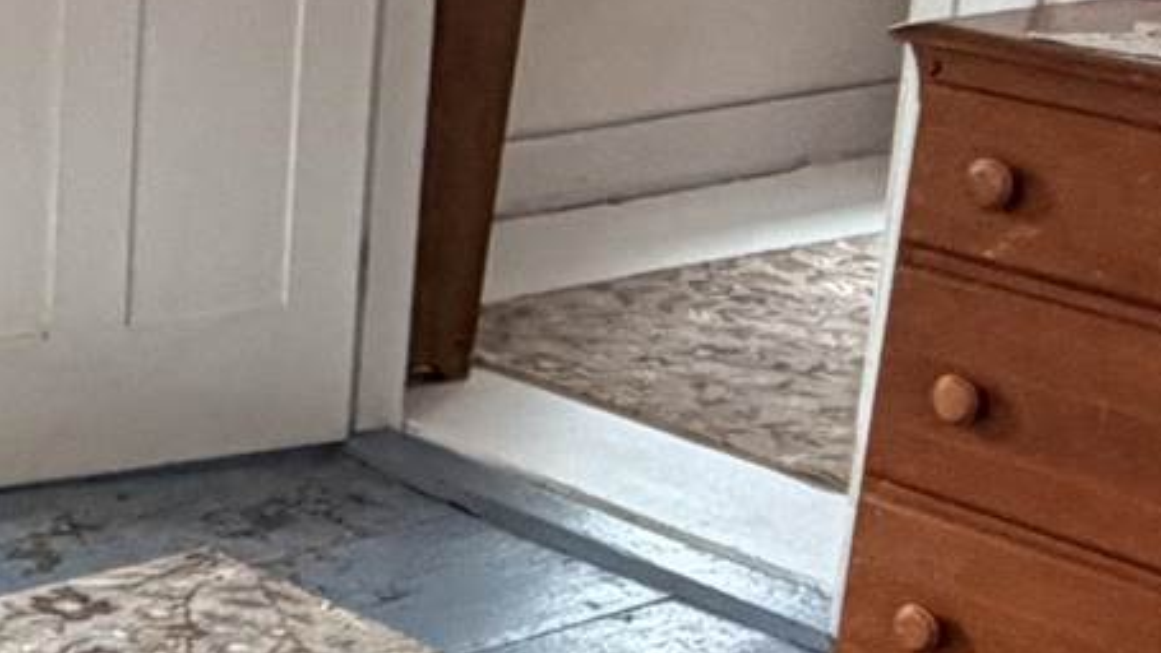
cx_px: -373
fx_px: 3171
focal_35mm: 103
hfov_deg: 19.1
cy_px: 495
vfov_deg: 11.7
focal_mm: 2.22
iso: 250
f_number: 2.2
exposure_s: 1/60
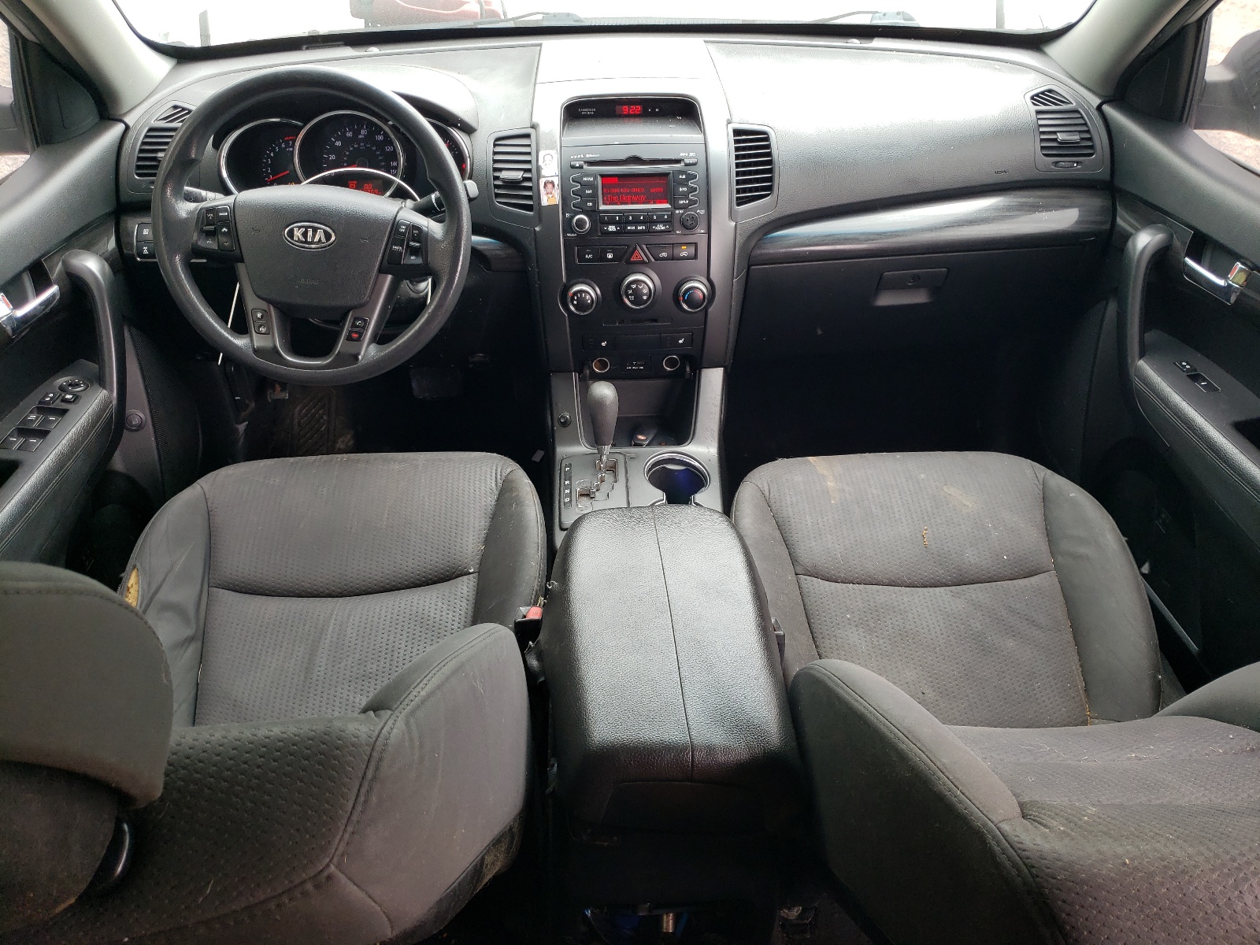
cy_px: 472
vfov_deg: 53.1
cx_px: 630
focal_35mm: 26
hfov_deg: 67.3
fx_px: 946
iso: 50
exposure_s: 1/133
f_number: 1.5
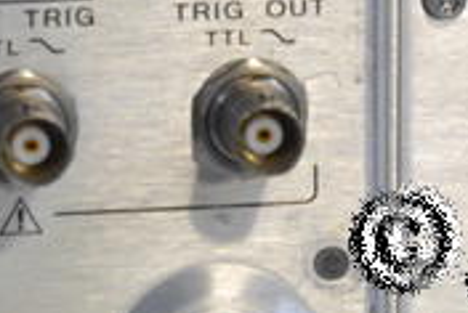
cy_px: -77
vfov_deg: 2.1
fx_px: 8594
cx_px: 465
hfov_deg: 3.1
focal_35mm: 660
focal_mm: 140
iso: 400
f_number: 14
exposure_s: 1/5
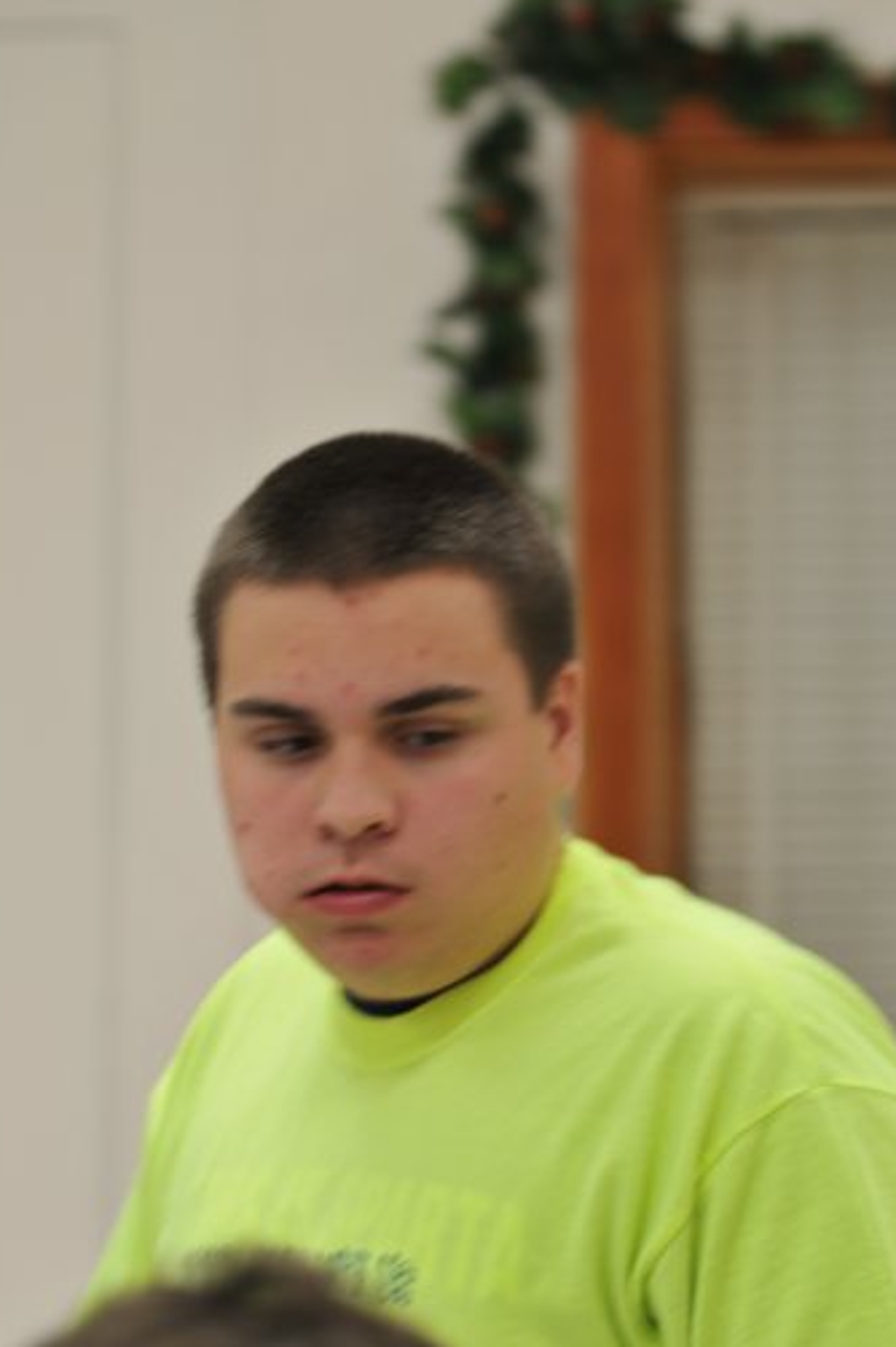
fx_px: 7775
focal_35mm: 208
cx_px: 495
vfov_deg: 9.9
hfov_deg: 6.6
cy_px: 757
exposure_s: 1/60
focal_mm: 116
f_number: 3.2
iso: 200
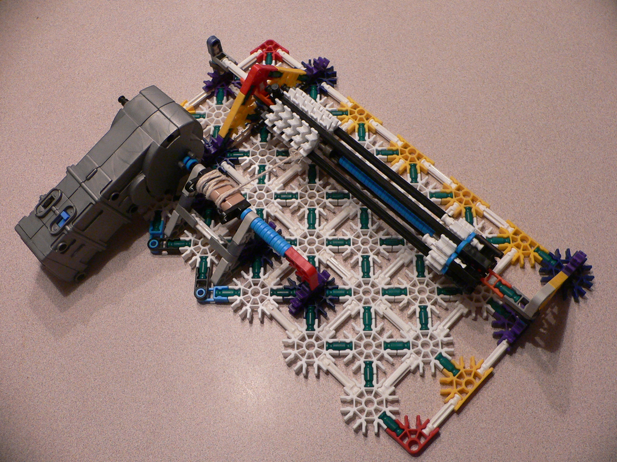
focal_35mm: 35
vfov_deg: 40.7
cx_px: 308
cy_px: 231
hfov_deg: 52.6
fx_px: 624
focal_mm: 4.6
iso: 200
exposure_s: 1/30
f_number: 2.8
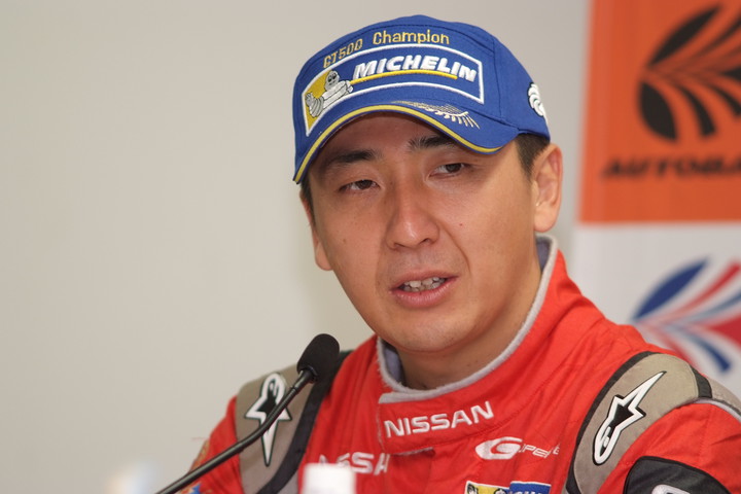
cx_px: 370
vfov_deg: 5.1
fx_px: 5557
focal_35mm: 270
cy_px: 247
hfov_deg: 7.6
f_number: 2.8
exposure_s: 1/125
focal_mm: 180
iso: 400
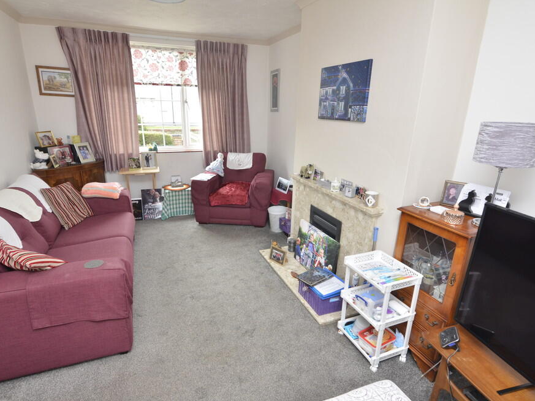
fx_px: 287
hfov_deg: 86.0
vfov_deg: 69.9
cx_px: 260
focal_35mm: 19
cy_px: 207
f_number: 7.1
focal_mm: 11
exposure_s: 1/60
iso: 500
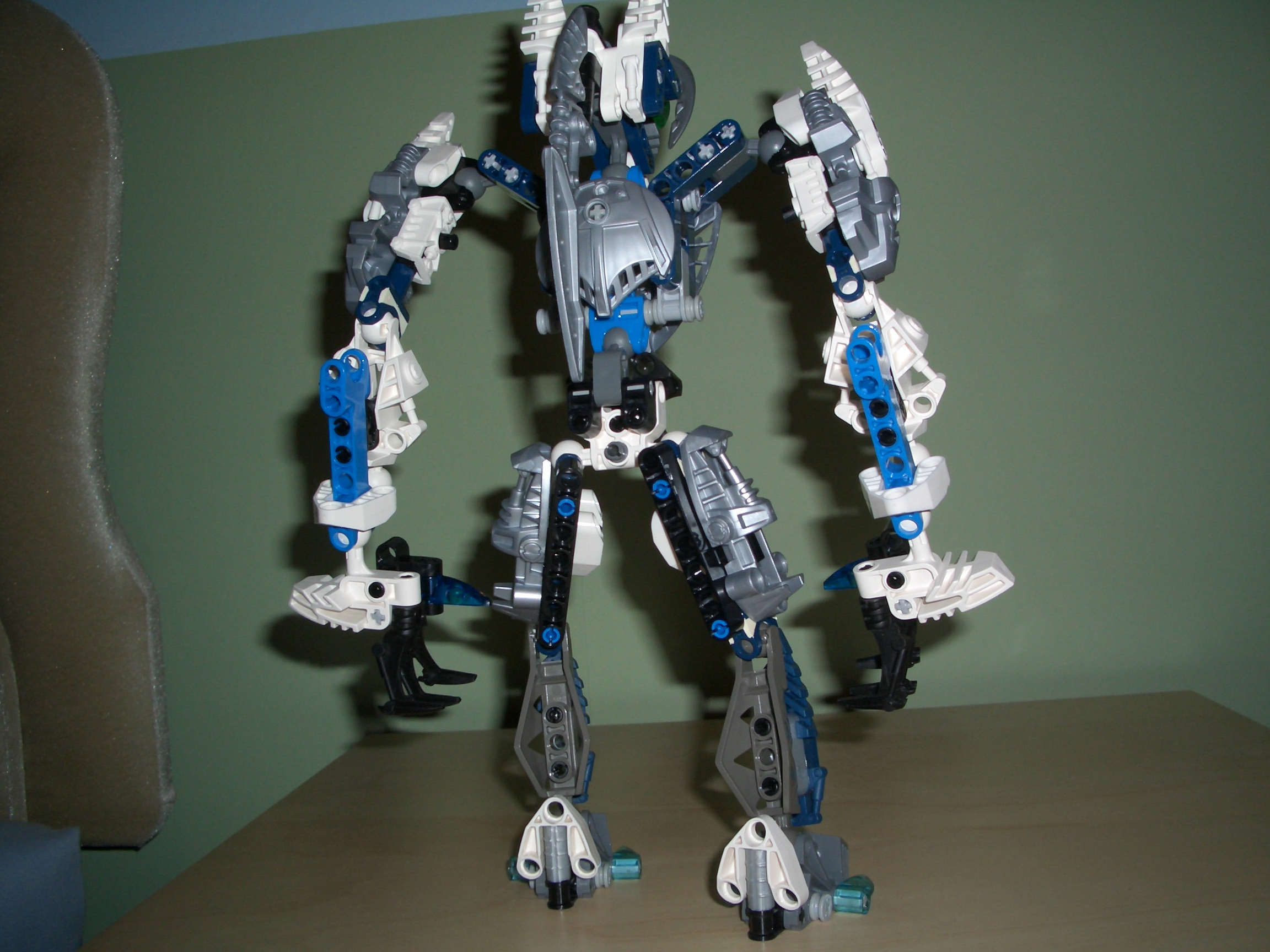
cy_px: 476
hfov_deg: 52.6
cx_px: 635
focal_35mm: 35
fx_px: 1284
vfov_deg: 40.7
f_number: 4.3
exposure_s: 1/60
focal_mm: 5.8
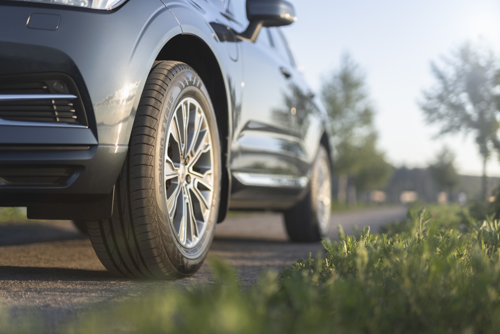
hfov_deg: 39.6
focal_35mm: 50
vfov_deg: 27.0
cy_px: 167
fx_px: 694
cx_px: 250
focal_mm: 50
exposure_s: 1/800
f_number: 1.4
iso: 100
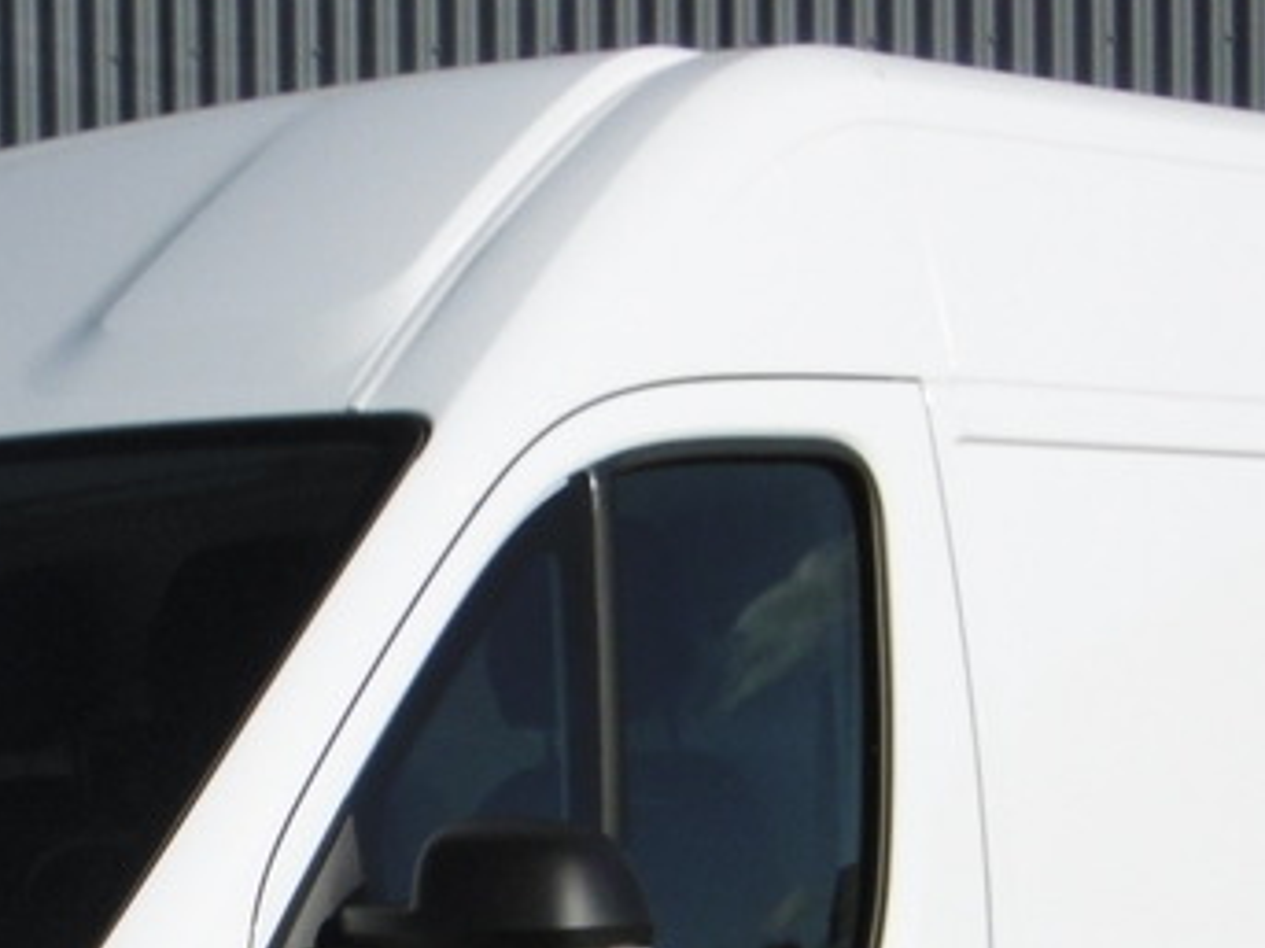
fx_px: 4859
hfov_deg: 14.7
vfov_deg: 10.8
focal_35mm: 133
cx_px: 207
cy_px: 1313
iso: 100
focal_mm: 6.8
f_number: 9.3
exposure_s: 1/320
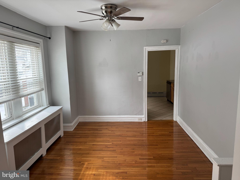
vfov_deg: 56.8
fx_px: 166
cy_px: 90
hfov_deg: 71.6
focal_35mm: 24
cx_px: 120
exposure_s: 1/121
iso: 125
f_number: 1.78
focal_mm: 6.76
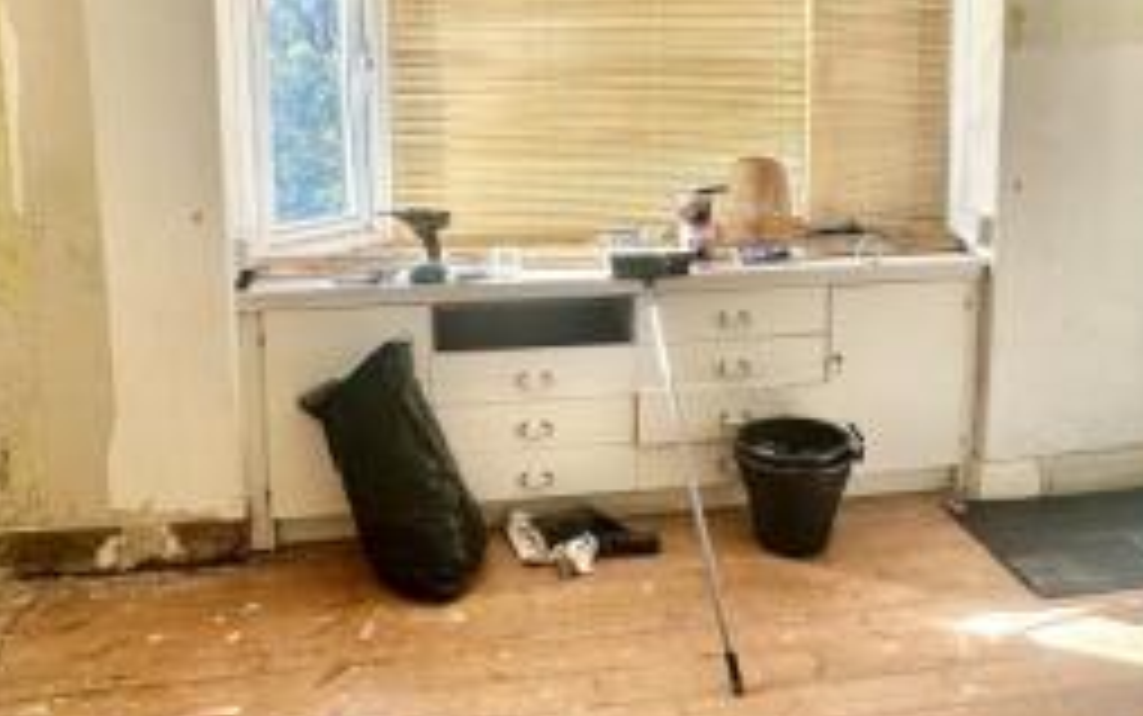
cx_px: 646
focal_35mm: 34
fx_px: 1060
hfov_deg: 56.5
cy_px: 178
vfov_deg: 36.4
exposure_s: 1/107
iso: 40
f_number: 2.2
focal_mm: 2.22
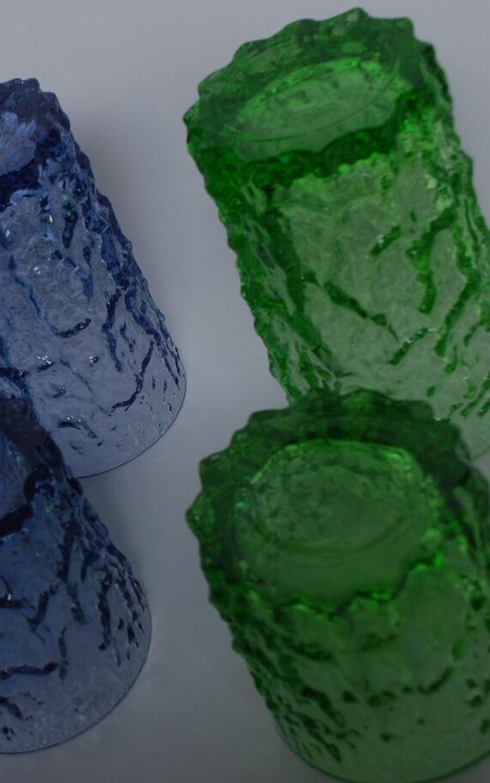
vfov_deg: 31.5
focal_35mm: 65
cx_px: -123
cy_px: 394
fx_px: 1388
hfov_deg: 18.8
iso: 100
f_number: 9
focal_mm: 26
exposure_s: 1/160
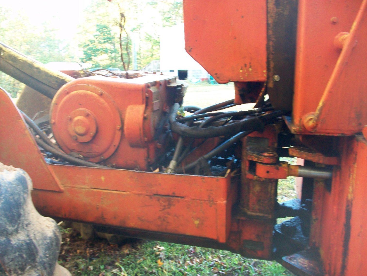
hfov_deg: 54.0
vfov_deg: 41.8
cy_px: 138
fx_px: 360
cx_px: 184
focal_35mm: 34
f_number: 2.8
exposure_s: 1/25
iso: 160
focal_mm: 5.7
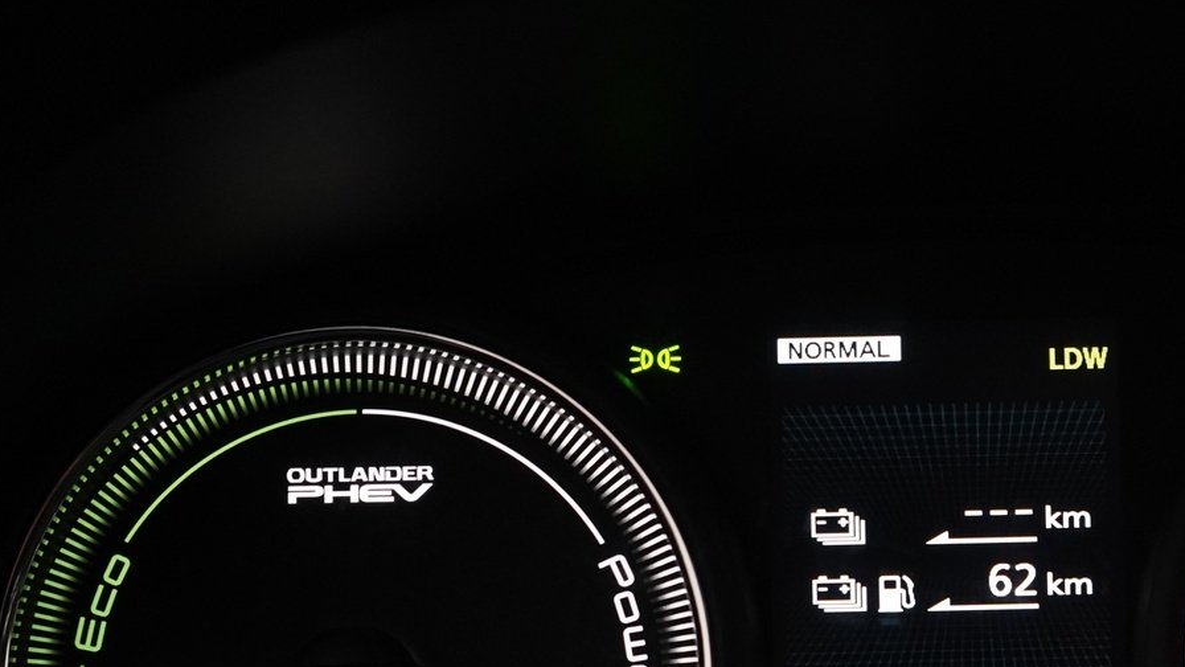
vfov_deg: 16.4
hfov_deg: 28.7
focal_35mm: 72
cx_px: 956
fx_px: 2262
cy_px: 667
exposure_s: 1/60
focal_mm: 38
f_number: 4
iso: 4000
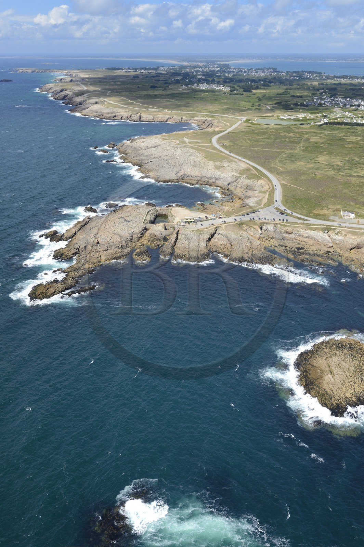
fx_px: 486
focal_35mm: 32
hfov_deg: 41.0
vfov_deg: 58.8
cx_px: 182
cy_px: 274
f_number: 9
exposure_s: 1/640
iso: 400
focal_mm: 32
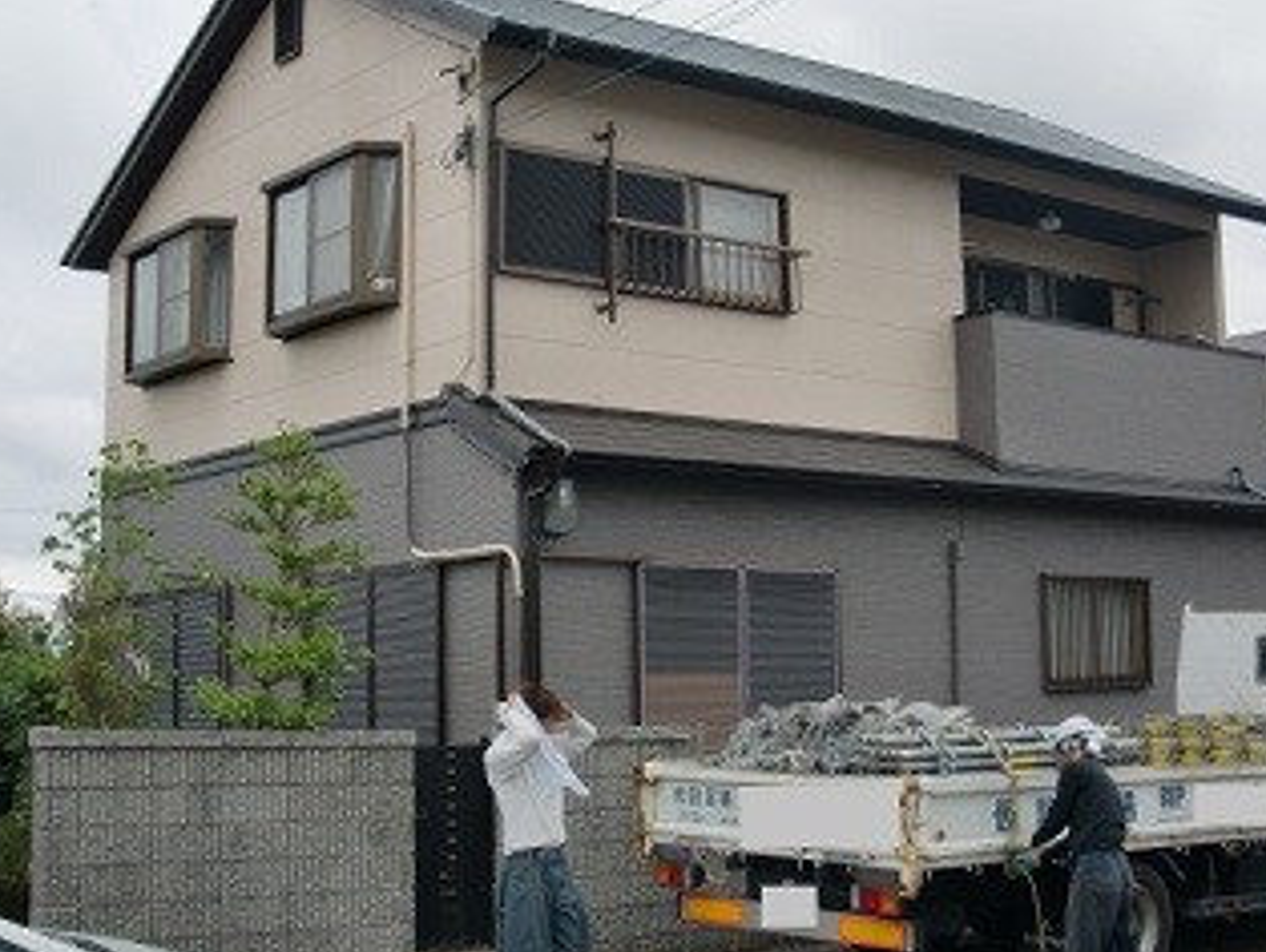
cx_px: 645
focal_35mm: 55
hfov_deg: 34.9
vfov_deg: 26.6
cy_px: 448
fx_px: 2013
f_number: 4.1
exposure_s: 1/640
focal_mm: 7.95
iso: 64
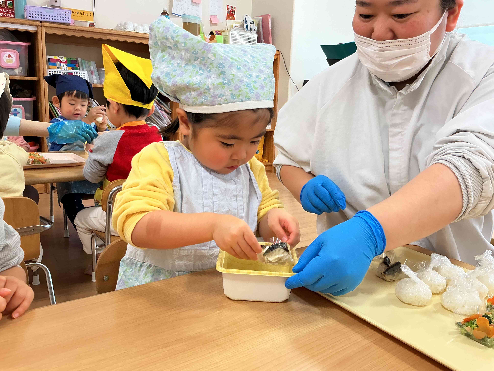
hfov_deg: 61.7
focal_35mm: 29
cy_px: 186
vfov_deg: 48.2
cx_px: 247
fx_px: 414
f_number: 1.8
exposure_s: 1/60
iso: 40
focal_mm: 3
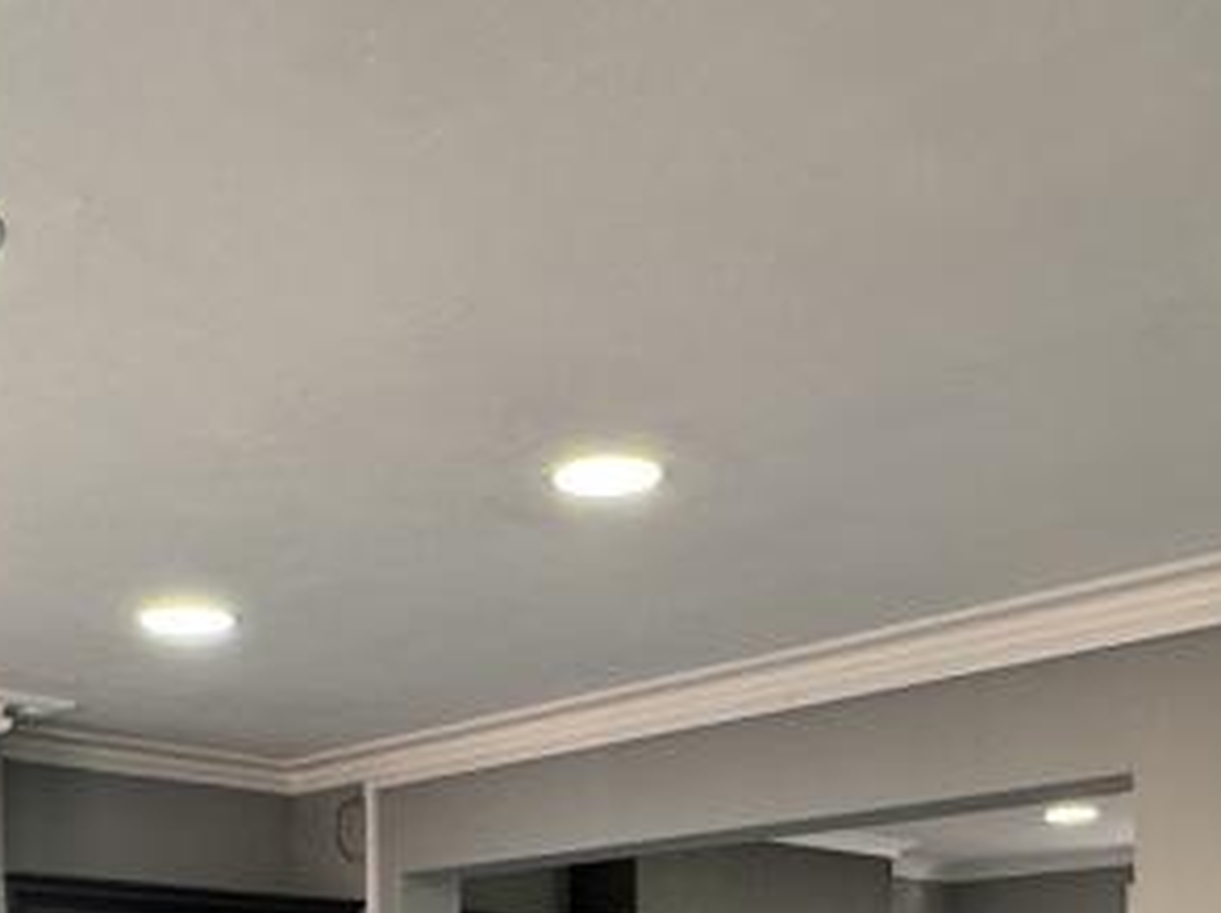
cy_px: 1130
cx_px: 542
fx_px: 1726
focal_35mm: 49
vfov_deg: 26.0
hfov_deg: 38.9
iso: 200
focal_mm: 2.22
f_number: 2.2
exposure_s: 1/99
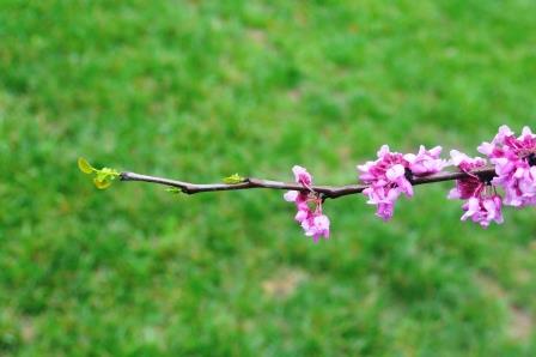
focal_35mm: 66
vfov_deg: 20.6
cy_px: 178
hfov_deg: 30.5
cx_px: 268
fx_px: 982
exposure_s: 1/250
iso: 800
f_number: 8
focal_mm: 44
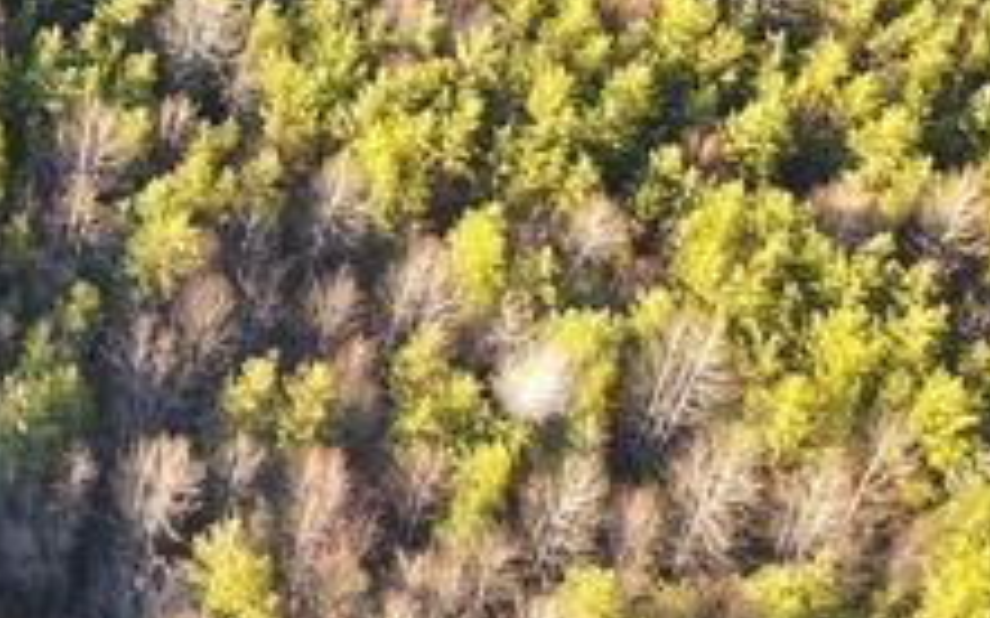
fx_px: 3183
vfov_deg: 10.2
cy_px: -627
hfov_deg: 16.0
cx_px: -547
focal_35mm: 118
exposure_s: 1/20
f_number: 2.8
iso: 100
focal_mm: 4.5
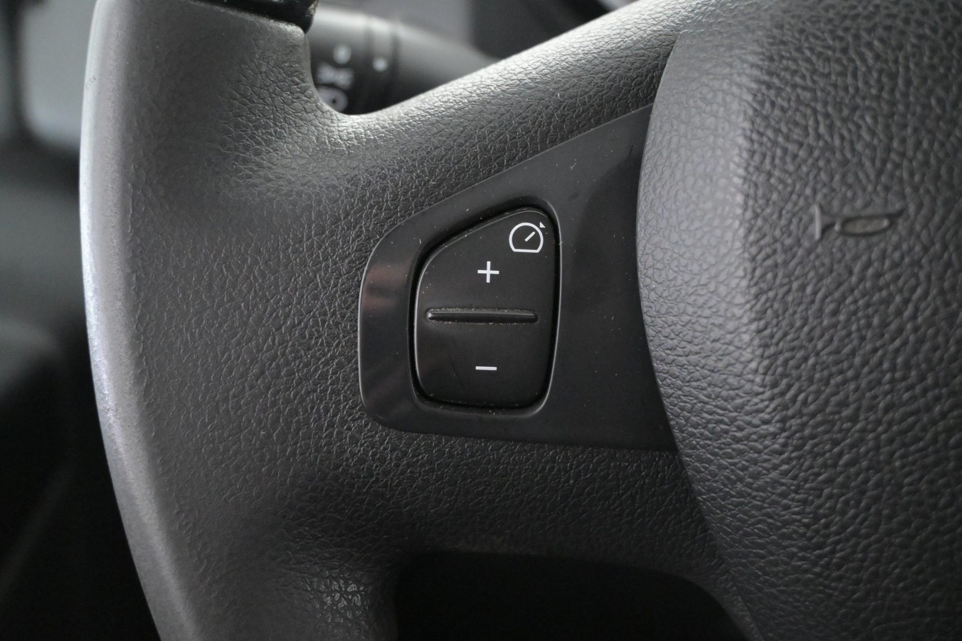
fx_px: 1122
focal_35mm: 42
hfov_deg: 46.4
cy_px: 320
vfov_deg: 31.9
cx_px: 481
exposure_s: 1/50
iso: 8000
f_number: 4.5
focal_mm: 28
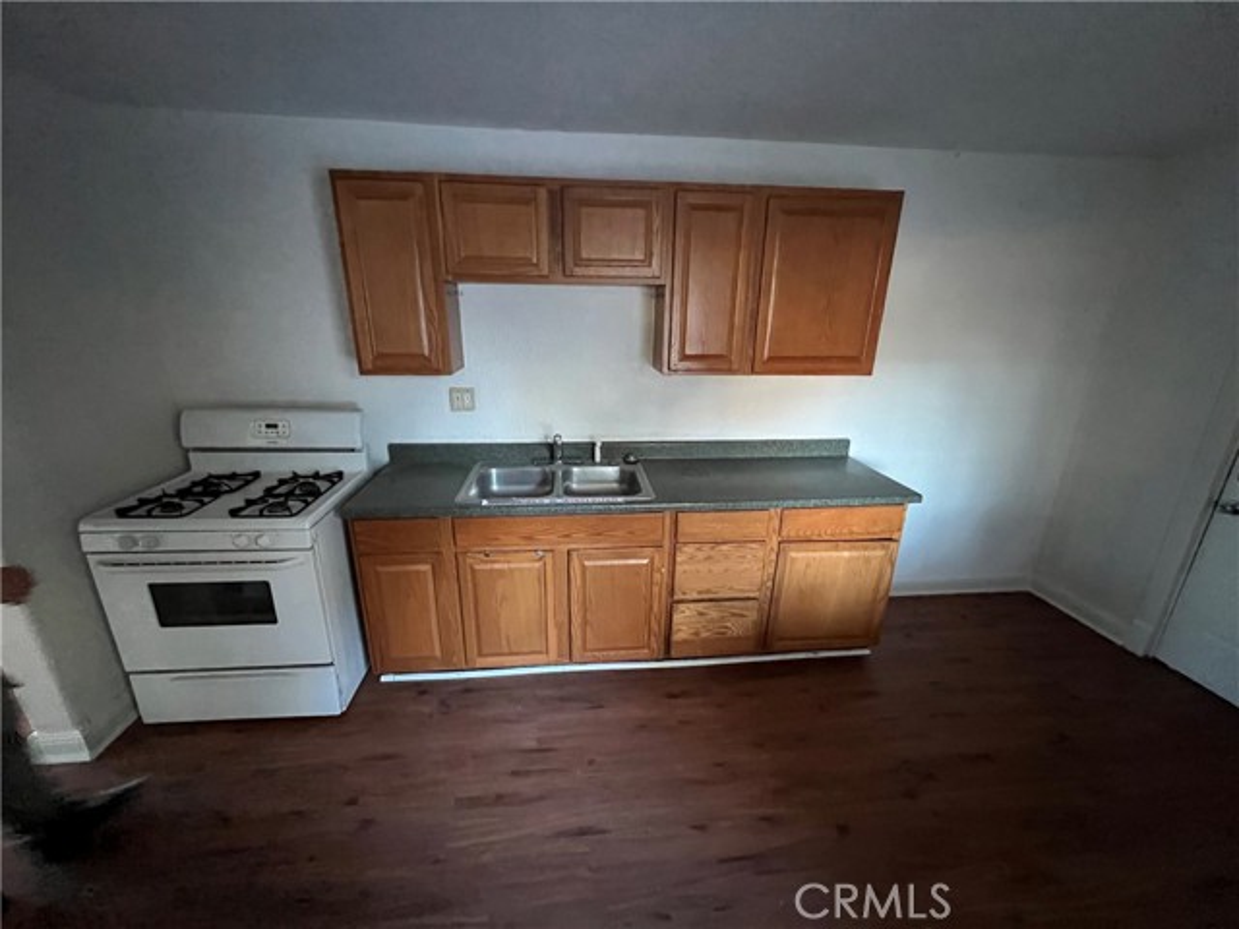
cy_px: 464
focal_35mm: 13
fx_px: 465
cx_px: 620
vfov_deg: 89.9
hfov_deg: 106.2
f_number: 1.8
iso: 1250
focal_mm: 1.57
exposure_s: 1/41
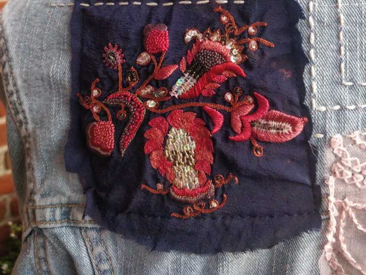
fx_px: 391
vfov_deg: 34.9
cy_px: -4
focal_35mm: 37
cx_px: 203
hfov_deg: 50.0
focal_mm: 4.1
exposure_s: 1/129
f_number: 1.7
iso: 125
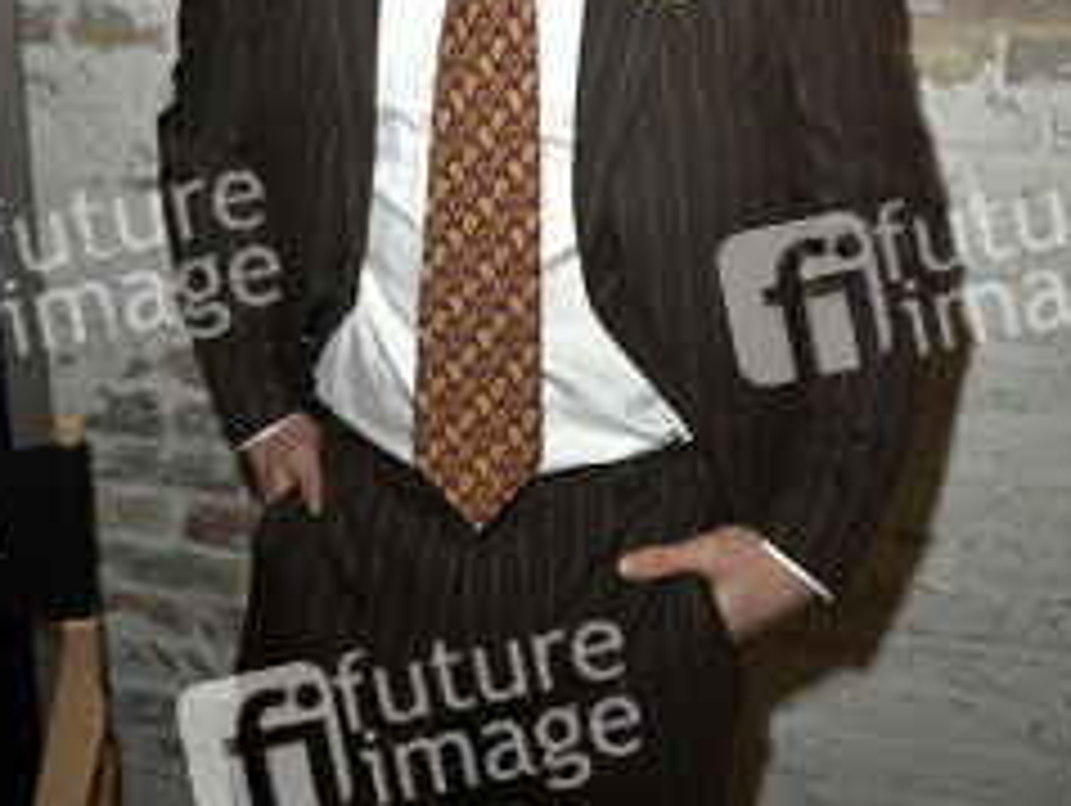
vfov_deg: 27.9
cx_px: 540
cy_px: 54
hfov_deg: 38.2
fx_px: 1549
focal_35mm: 50
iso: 500
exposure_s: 1/200
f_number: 5.6
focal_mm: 31
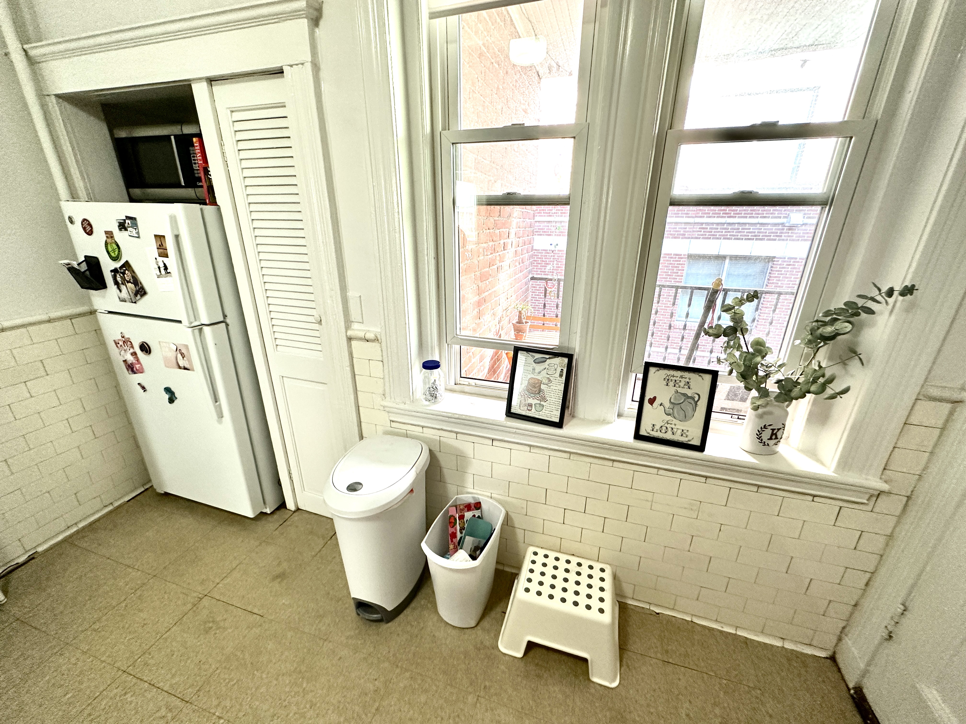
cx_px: 483
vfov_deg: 85.7
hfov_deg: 102.1
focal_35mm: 14
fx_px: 391
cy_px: 362
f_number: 2.2
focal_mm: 2.22
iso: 160
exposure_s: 1/60
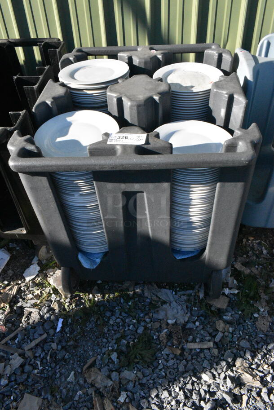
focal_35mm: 27
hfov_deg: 48.0
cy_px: 205
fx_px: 308
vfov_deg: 67.3
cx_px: 137
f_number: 20
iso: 6400
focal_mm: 18
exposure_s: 1/1600
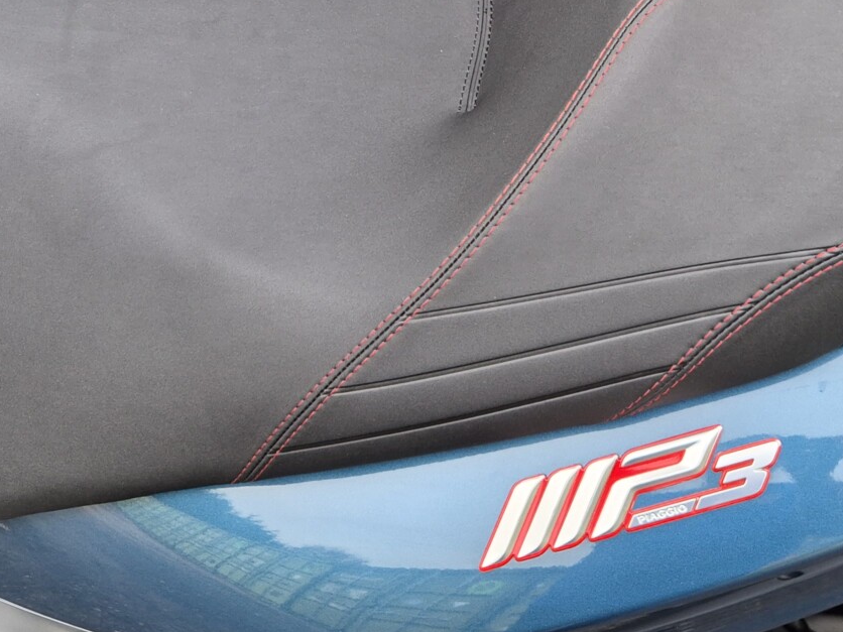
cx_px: 455
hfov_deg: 34.9
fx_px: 1339
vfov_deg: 25.3
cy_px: 3
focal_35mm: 55
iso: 160
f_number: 1.8
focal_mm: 5.4
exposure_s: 1/180
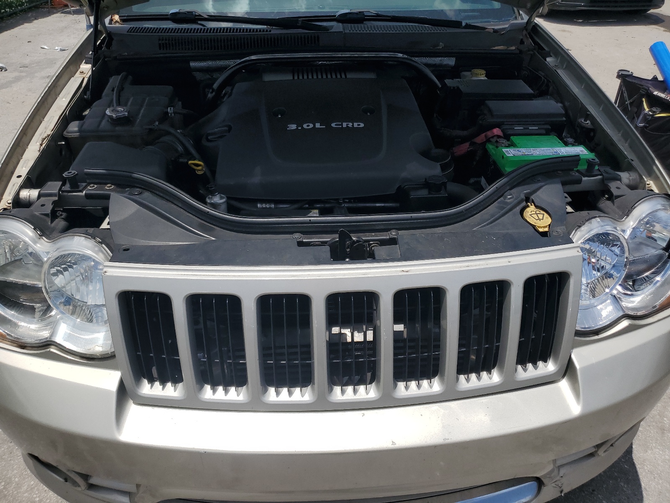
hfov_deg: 67.3
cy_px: 252
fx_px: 503
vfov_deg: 53.1
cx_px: 335
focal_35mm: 26
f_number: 1.5
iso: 50
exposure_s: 1/10000
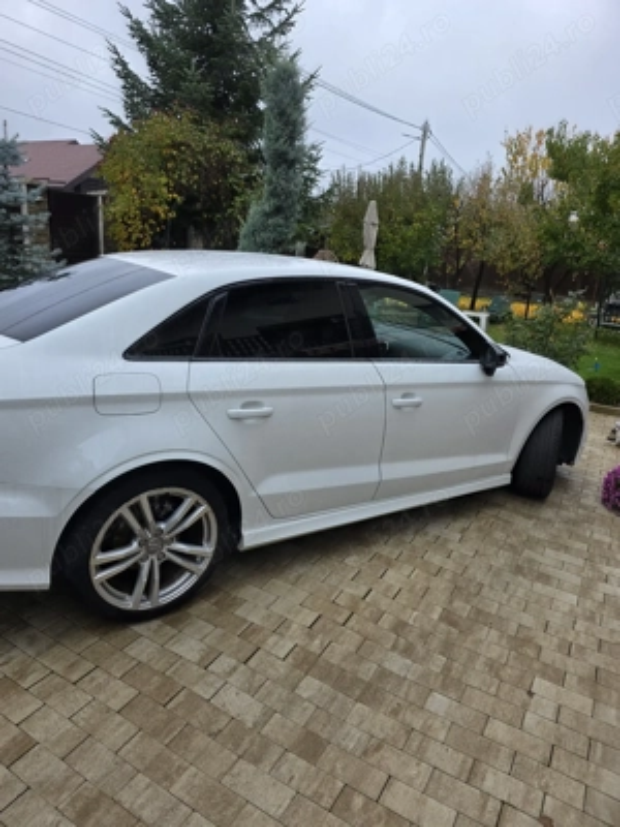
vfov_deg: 73.9
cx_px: 310
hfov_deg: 58.9
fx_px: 549
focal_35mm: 23
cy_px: 414
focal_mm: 6.3
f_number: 1.7
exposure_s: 1/359
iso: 32
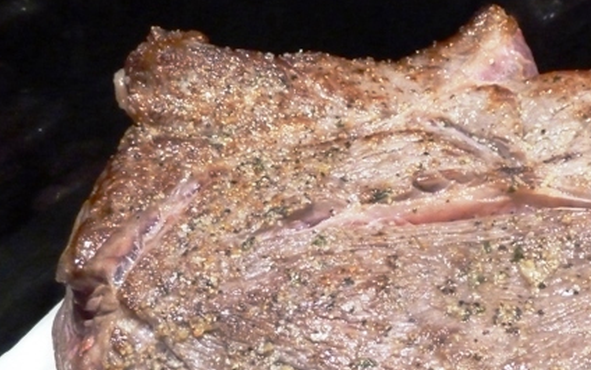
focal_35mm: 88
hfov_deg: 23.4
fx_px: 1417
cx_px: 425
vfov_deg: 14.6
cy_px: 356
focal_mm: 7.3
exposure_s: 1/15
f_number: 3.7
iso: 800
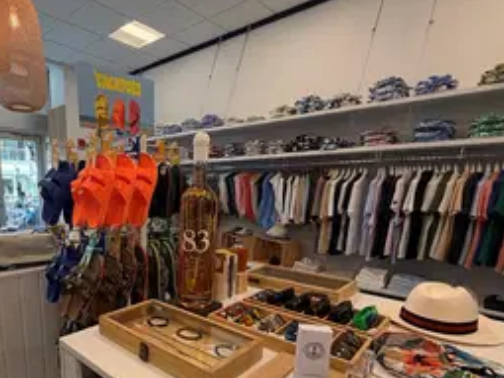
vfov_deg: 59.3
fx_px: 320
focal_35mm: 22
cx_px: 148
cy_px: 259
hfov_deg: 72.9
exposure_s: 1/122
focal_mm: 2.22
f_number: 2.2
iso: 80
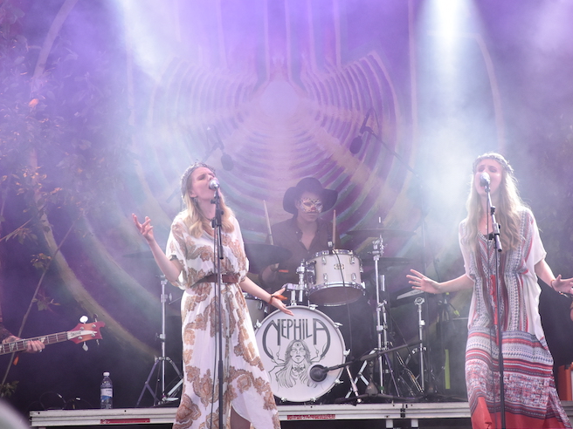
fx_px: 3437
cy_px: 177
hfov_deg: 9.5
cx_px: 356
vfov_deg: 7.2
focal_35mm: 208
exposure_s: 1/640
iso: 1250
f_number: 5.6
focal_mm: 105
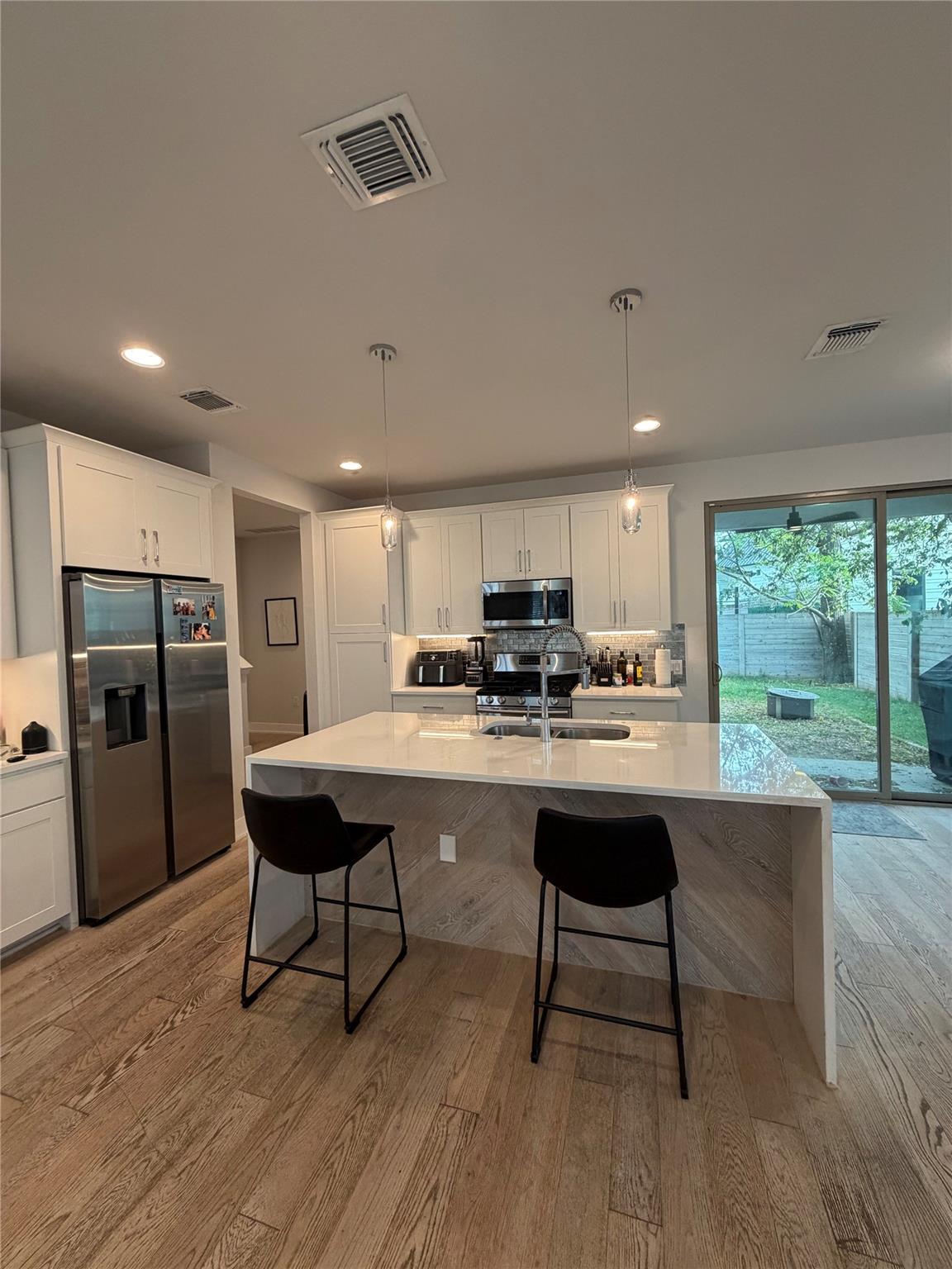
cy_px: 634
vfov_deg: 102.1
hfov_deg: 85.7
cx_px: 476
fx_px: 513
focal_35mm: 14
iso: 320
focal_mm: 2.22
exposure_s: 1/120
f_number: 2.2
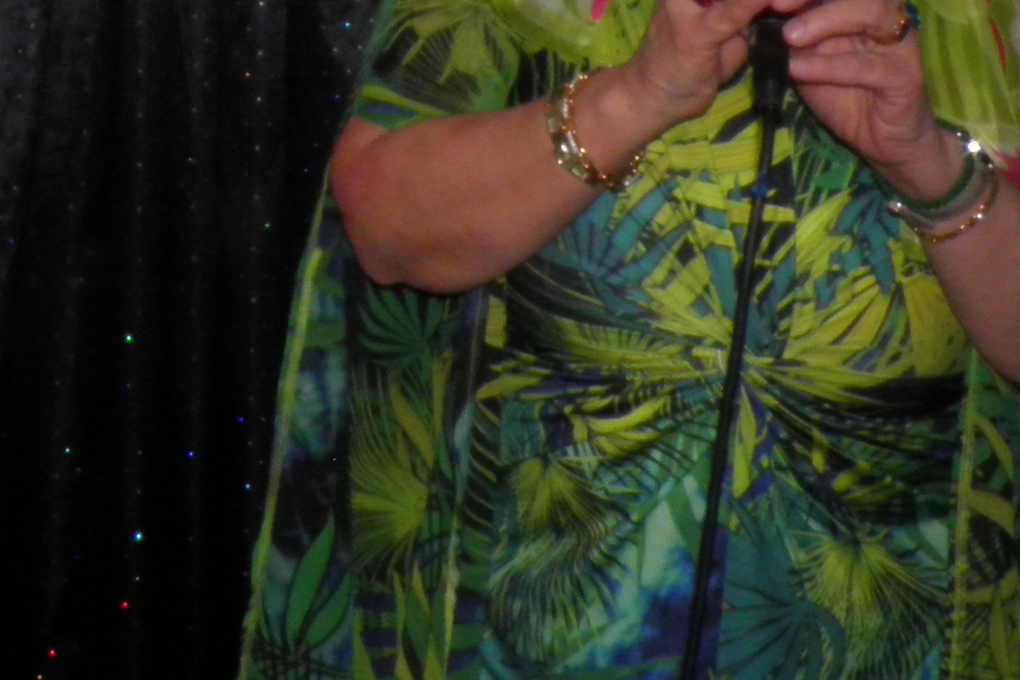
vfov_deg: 13.2
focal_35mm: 100
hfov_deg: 18.9
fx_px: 2832
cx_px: -326
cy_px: -201
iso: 125
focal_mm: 4.9
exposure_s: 1/30
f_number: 8
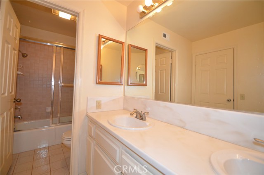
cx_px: 132
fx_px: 110
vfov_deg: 77.1
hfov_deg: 100.5
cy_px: 88
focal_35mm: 15
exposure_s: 1/60
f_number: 4
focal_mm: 10
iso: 500
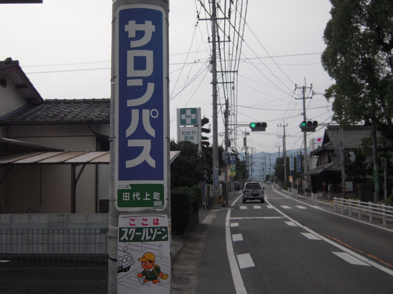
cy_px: 147
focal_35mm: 50
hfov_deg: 38.2
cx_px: 196
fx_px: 568
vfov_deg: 29.1
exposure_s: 1/320
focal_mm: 8.9
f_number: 7
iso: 100
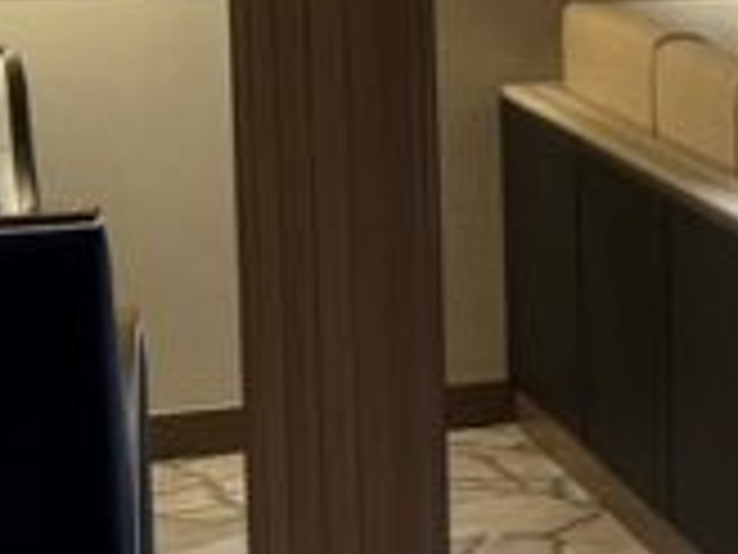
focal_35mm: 150
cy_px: 14
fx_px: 3198
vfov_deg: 9.8
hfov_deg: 11.3
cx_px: 1692
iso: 200
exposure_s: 1/81
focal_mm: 6.76
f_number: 1.78
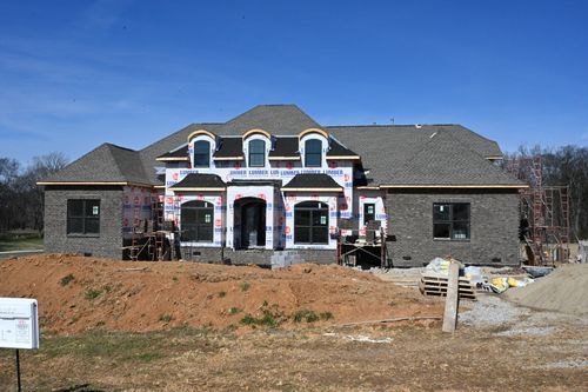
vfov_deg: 41.7
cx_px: 294
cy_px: 196
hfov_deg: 59.5
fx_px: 514
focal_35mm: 32
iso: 3200
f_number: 22
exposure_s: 1/2000
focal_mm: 31.5
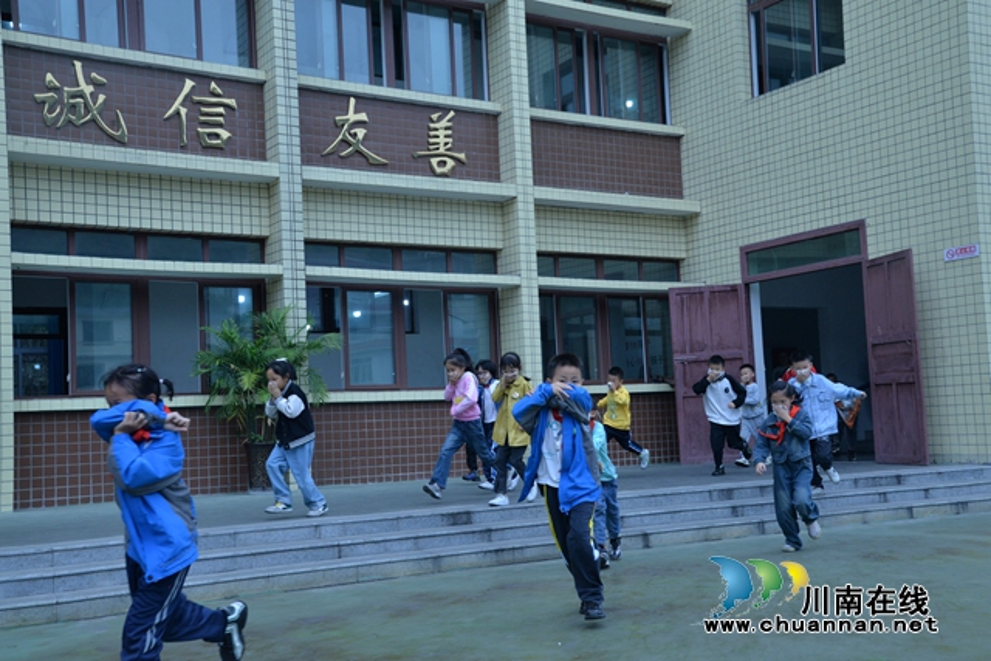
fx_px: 1101
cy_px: 330
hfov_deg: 48.4
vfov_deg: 33.4
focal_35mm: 40
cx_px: 496
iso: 1250
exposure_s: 1/320
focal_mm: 40
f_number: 9
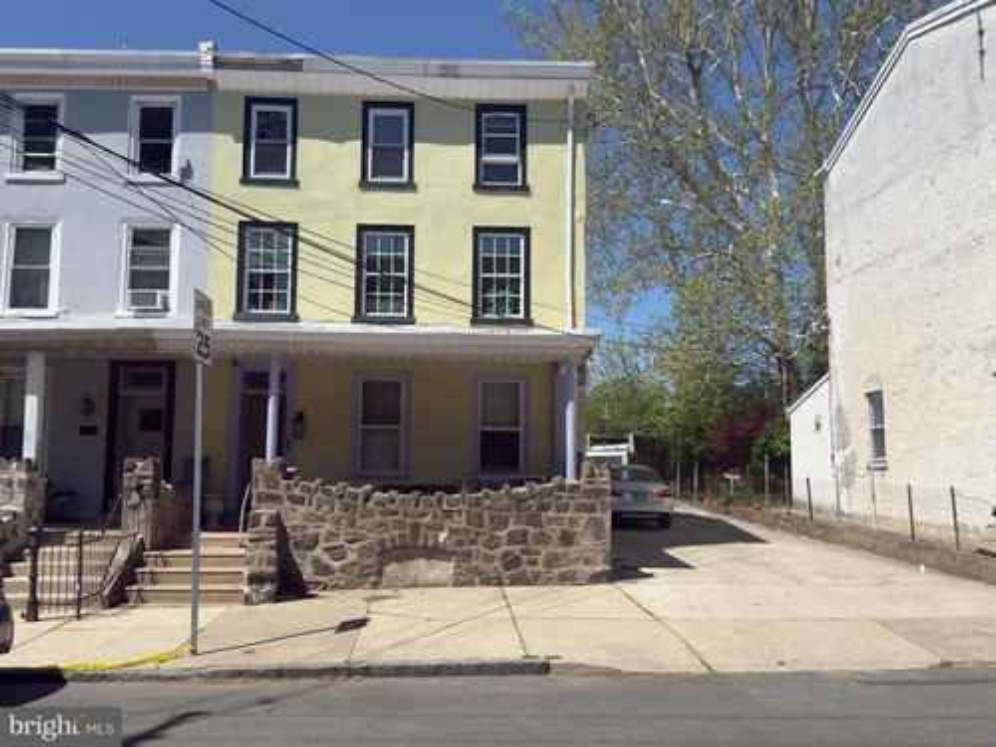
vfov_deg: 44.2
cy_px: 374
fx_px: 921
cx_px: 498
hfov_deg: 56.8
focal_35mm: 32
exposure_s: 1/5618
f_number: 1.78
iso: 64
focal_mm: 6.76
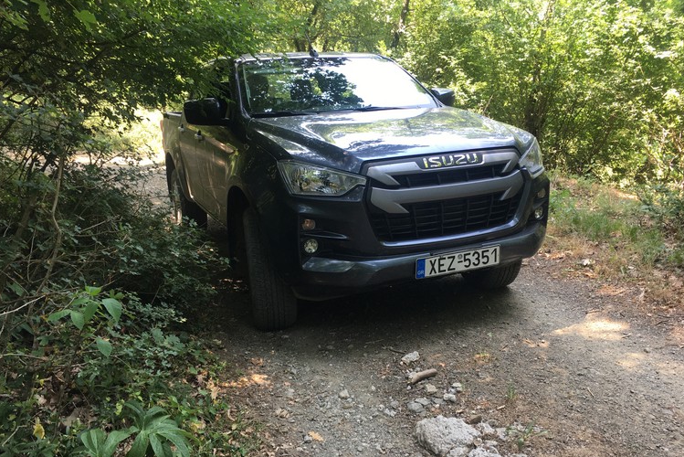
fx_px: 589
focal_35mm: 31
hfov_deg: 60.3
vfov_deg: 42.3
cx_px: 344
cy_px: 250
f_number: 2.2
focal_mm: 4.15
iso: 32
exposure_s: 1/100
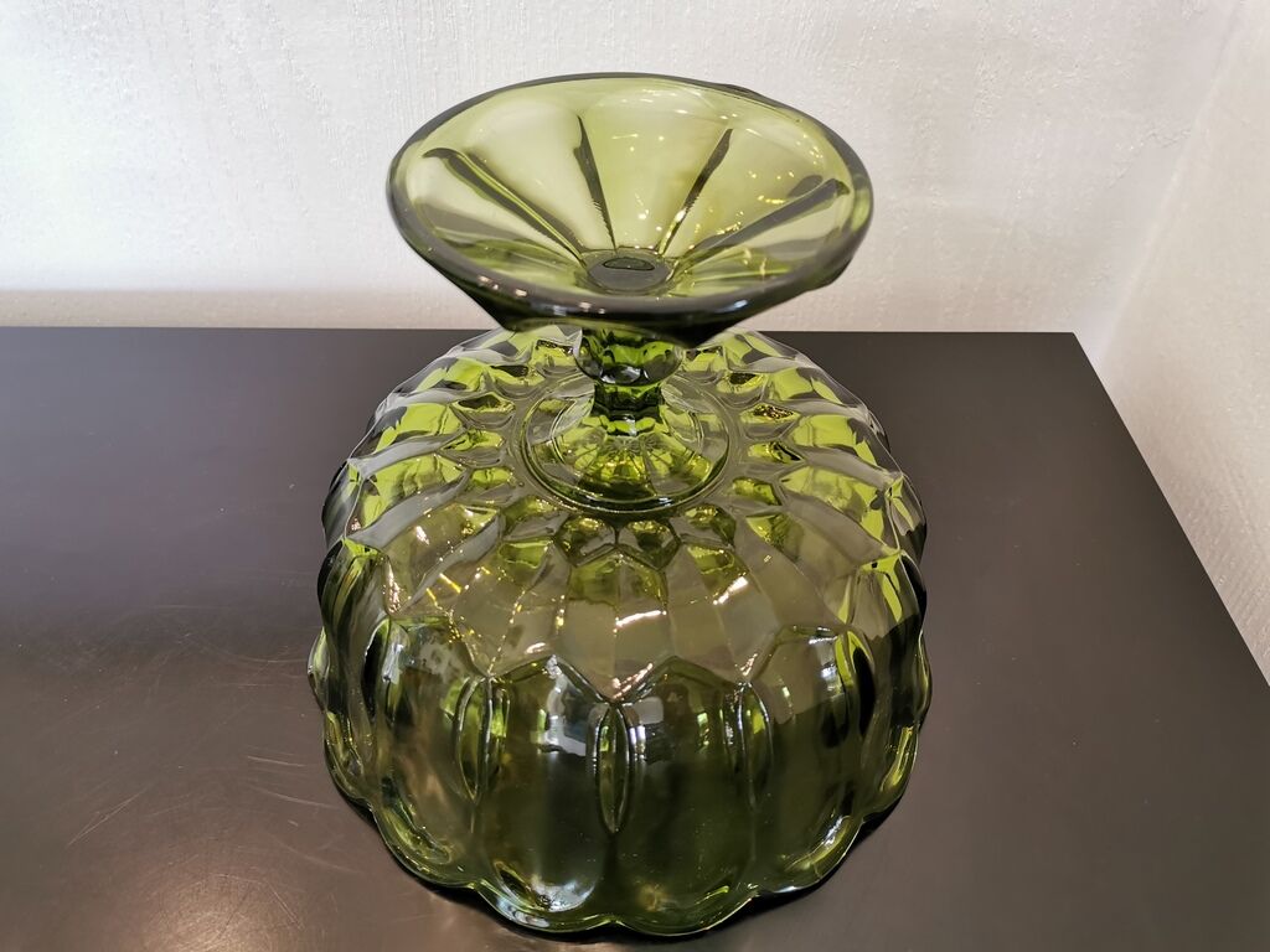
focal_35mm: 27
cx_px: 635
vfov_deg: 51.4
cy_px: 476
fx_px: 991
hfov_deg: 65.3
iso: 250
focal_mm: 5.58
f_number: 1.8
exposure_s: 1/100
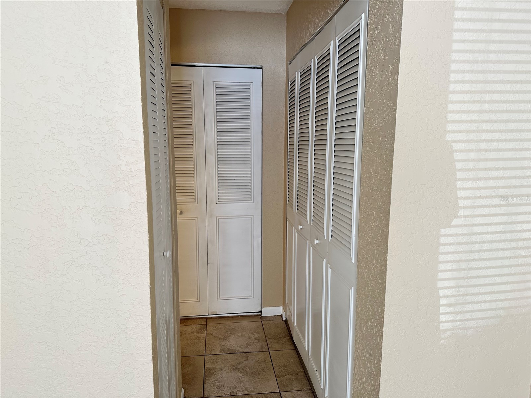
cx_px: 266
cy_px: 199
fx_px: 368
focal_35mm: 24
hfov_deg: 71.6
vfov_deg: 56.8
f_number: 1.78
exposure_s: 1/120
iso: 125
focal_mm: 6.86
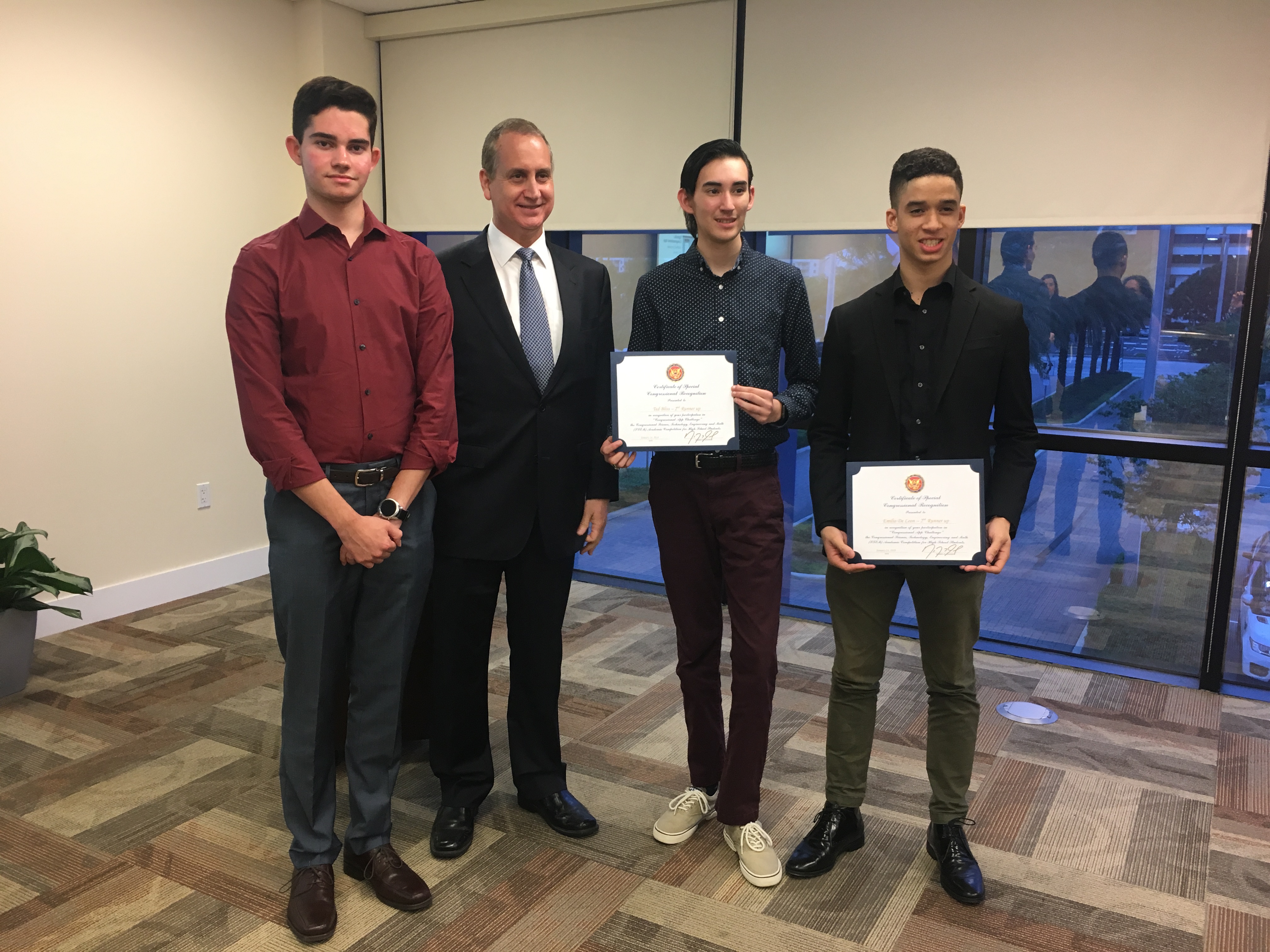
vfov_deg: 48.2
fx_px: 1064
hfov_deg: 61.7
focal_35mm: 29
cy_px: 476
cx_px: 635
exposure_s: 1/30
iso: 80
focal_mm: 4.15
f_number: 2.2
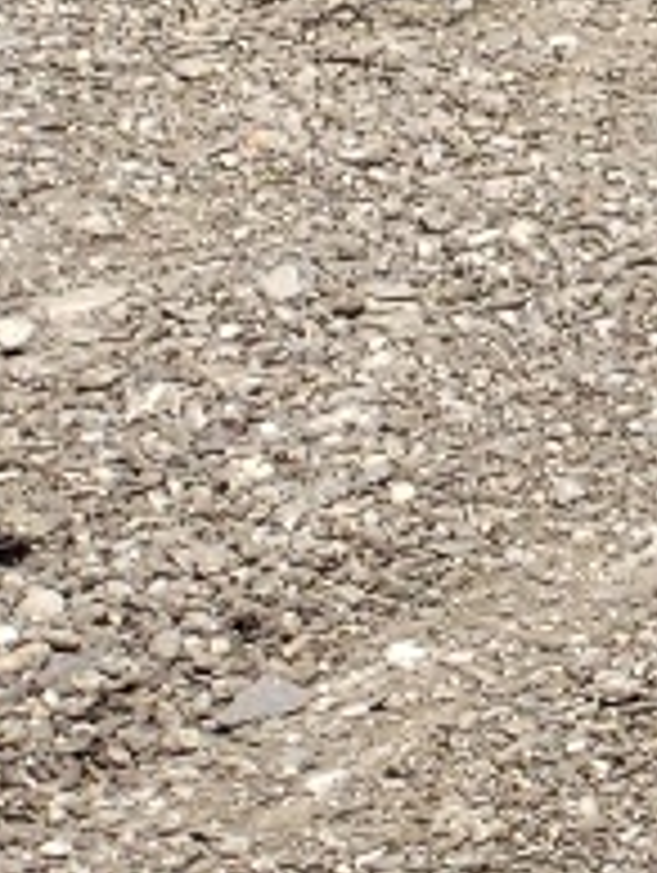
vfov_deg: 8.7
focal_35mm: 214
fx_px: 5404
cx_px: 3326
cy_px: -922
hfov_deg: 5.3
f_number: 1.5
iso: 50
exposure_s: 1/1667
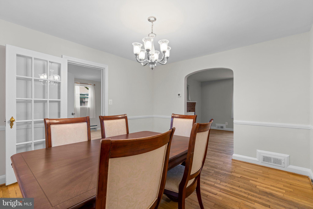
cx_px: 156
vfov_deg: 73.8
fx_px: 139
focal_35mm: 16
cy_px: 104
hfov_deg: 96.7
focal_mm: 16
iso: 100
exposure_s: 1.6
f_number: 8
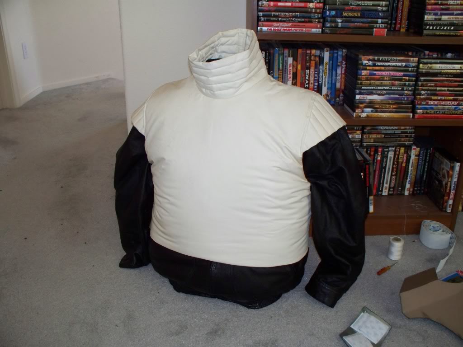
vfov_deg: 39.7
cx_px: 232
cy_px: 174
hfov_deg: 51.4
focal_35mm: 36
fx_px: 482
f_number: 2.8
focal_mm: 7.54
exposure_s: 1/30
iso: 200
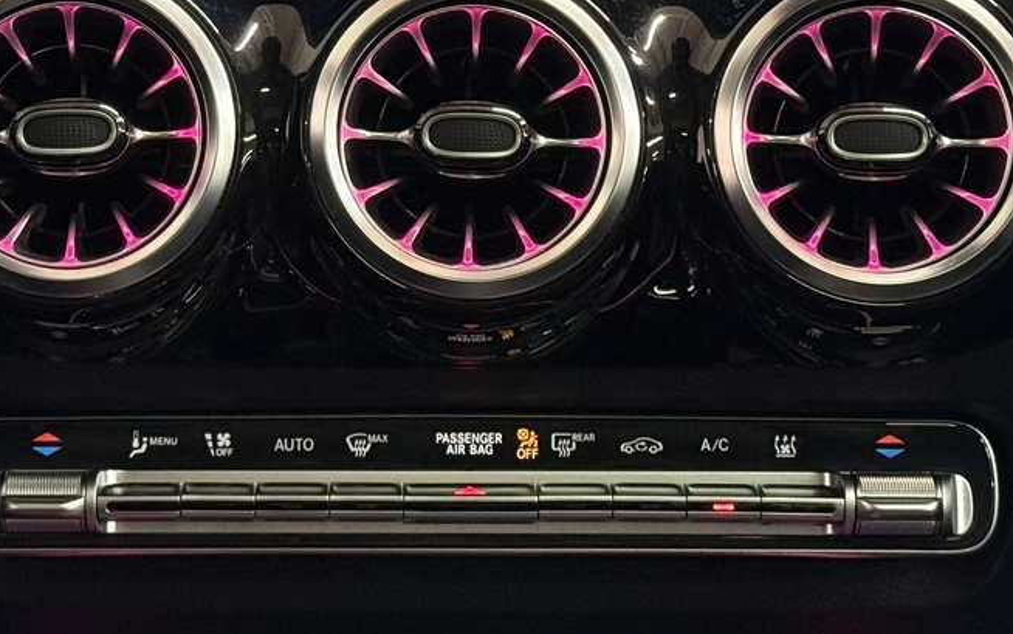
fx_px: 3093
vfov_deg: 11.6
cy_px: 81
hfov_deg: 18.6
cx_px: 390
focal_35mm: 112
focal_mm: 6.76
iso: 320
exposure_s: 1/40
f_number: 1.78
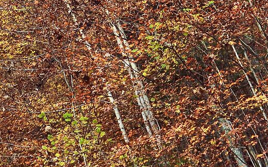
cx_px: 32
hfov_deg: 21.4
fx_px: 694
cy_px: -37
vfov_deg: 13.4
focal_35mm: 95
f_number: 11
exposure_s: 1/10
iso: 250
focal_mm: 20
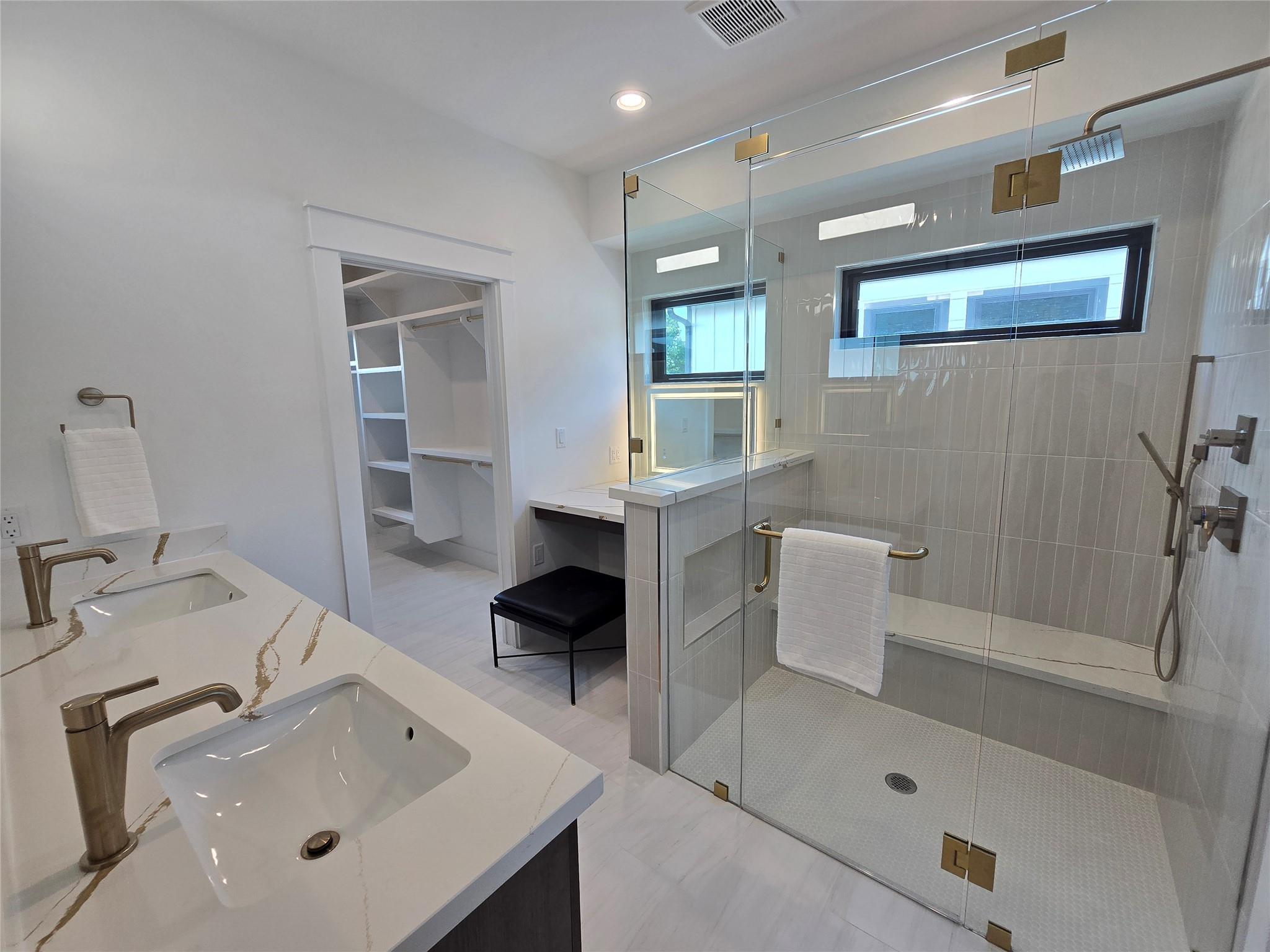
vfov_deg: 89.9
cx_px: 635
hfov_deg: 106.2
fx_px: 477
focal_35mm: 13
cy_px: 476
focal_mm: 2.2
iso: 64
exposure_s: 1/120
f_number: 2.2
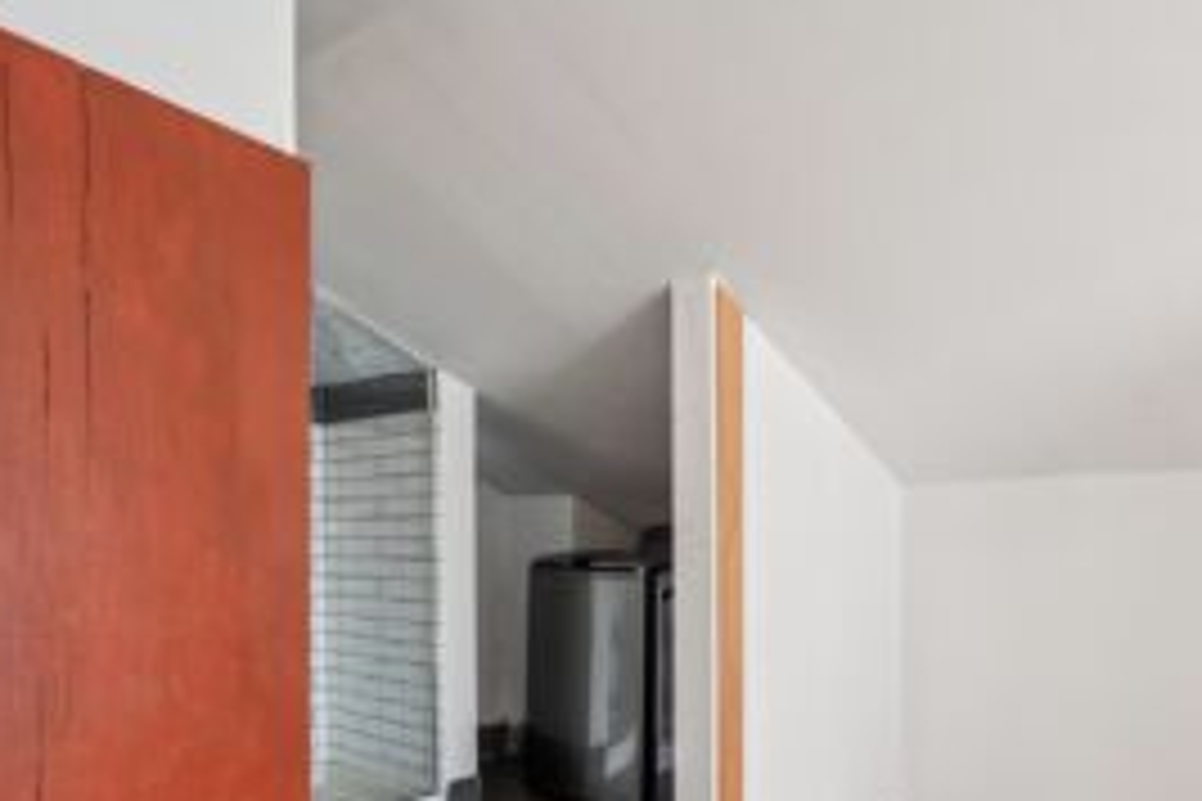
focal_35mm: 24
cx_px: 878
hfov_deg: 69.6
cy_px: 556
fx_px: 801
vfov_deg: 51.8
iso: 1600
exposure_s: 1/80
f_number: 8
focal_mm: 16
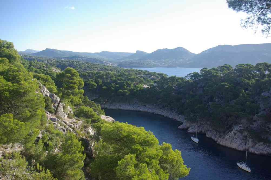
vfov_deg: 41.6
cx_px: 136
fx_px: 237
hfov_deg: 59.5
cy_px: 90
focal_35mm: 32
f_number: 6.7
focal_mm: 21
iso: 100
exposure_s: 1/125
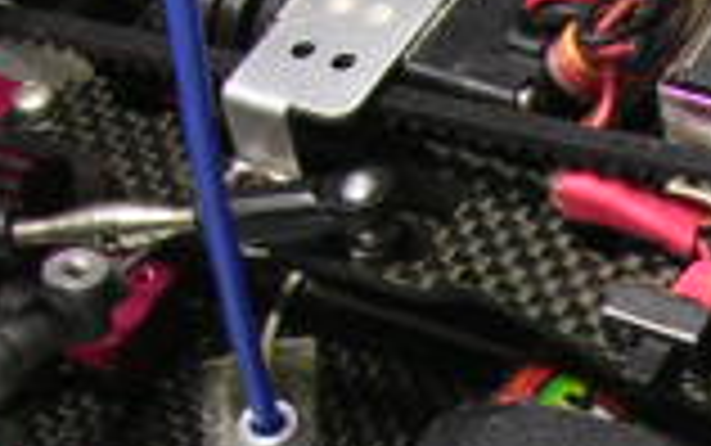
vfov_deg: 8.0
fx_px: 3161
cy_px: 514
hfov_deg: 12.5
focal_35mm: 163
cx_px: 886
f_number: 2.8
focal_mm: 5.8
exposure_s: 1/17.2
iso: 100
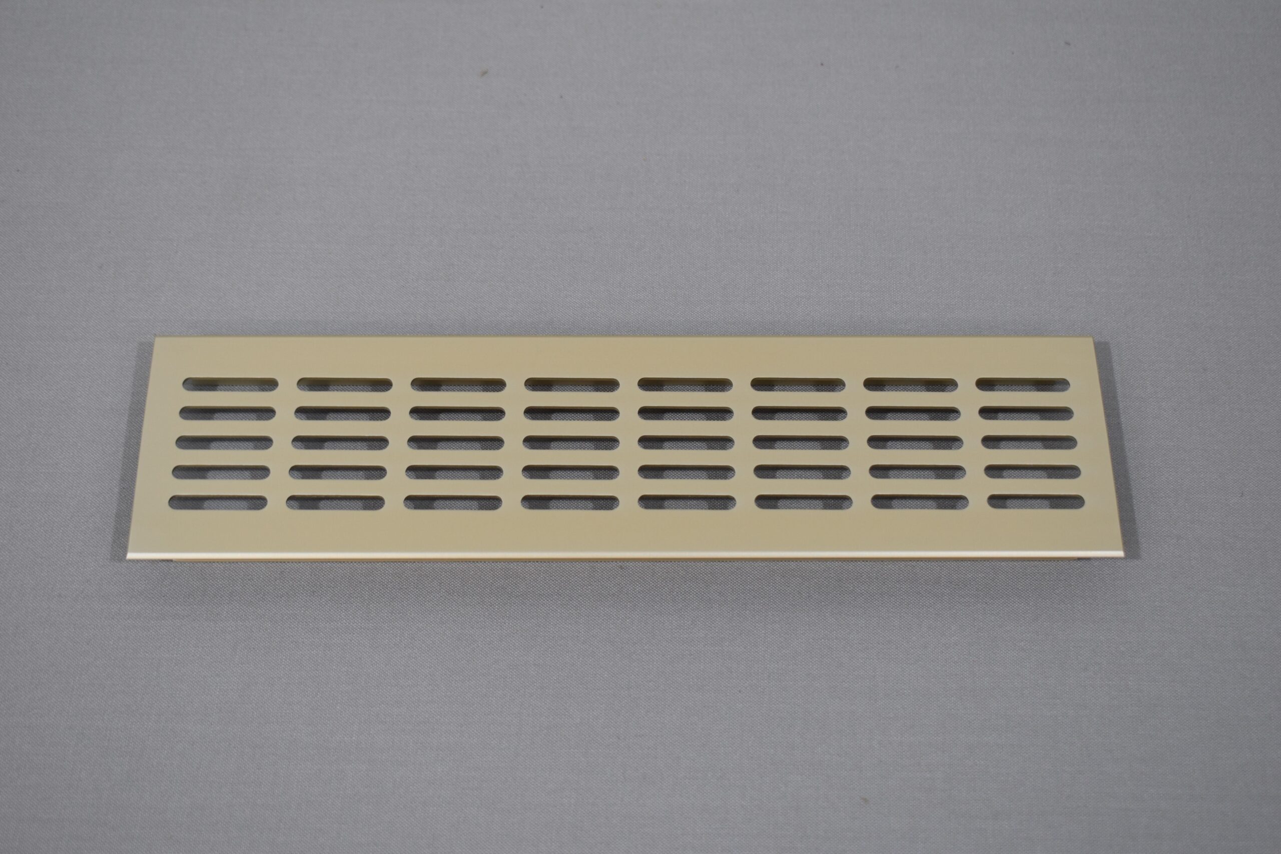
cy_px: 427
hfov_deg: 33.4
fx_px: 2135
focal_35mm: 60
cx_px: 640
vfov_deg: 22.6
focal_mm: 40
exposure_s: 1/125
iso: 360
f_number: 5.6
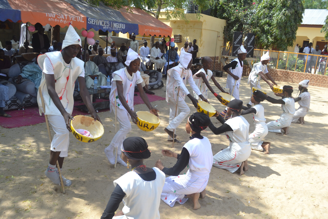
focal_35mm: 30
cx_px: 164
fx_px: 273
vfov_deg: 43.6
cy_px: 110
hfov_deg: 61.9
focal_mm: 20
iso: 100
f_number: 6.3
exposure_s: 1/160
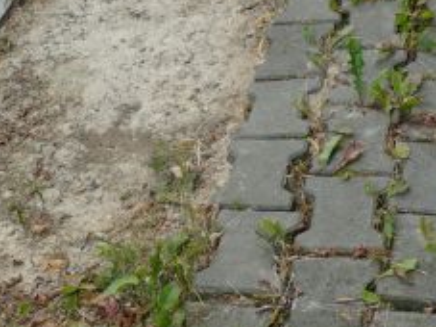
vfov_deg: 19.8
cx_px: 217
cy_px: 110
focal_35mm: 74
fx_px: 932
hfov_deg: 26.3
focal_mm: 7.4
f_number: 4
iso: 100
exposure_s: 1/125
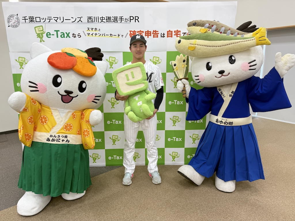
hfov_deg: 71.6
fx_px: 205
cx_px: 148
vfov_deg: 56.8
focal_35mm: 24
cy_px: 110
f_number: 1.78
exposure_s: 1/120
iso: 80
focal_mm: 6.76
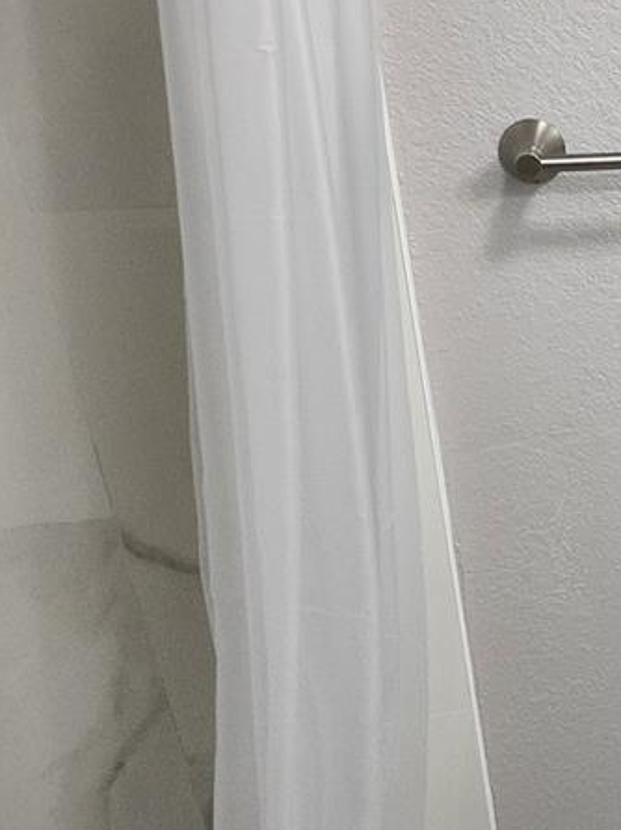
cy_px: 305
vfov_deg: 52.0
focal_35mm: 35
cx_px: 820
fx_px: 838
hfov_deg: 31.0
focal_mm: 1.74
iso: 125
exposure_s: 1/60
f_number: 2.2
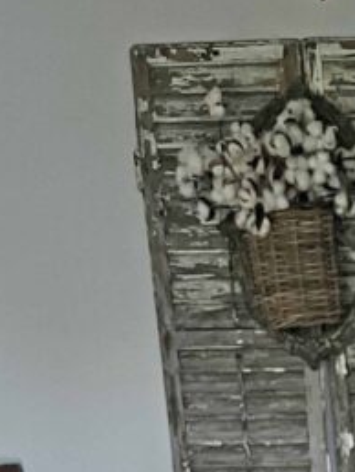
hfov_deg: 13.2
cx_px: 606
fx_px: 1406
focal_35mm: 103
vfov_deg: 15.5
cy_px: 918
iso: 320
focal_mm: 5.7
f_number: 1.5
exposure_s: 1/60
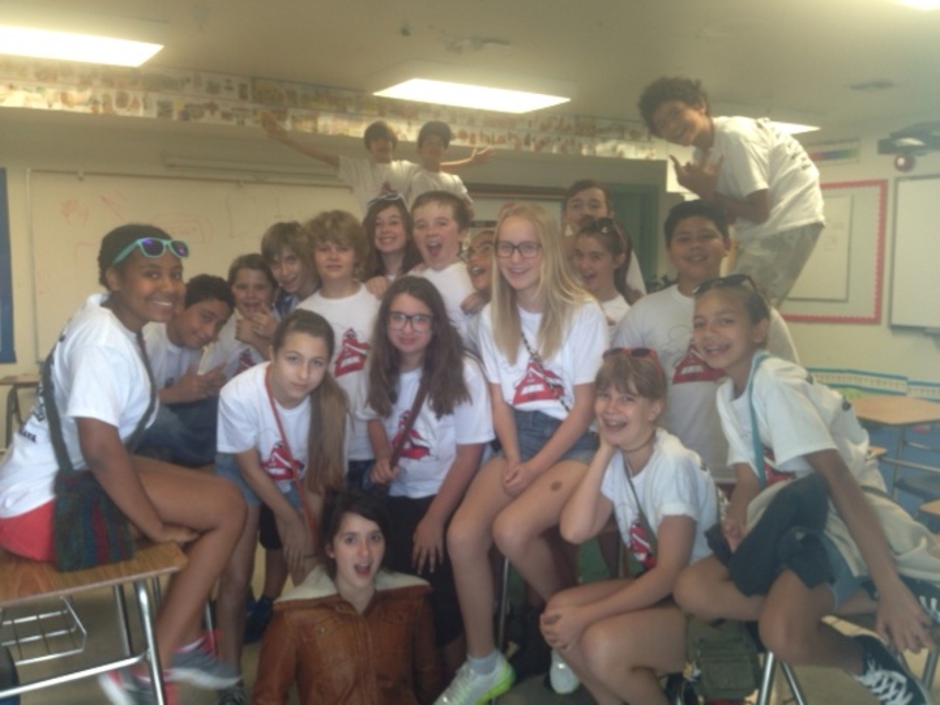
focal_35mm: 33
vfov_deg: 42.9
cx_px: 470
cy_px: 352
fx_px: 896
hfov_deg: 55.4
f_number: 2.4
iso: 50
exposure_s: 1/20
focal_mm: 4.13
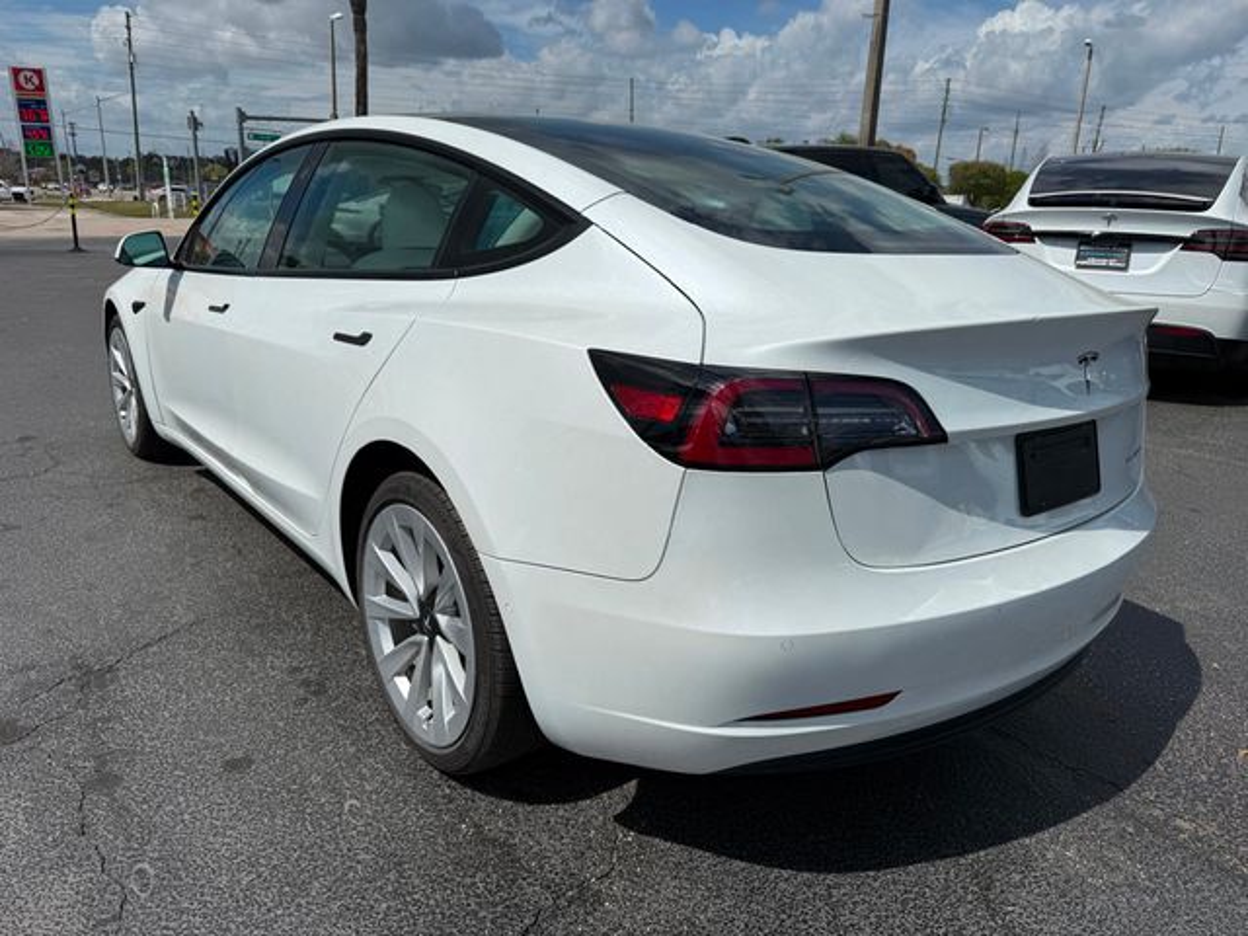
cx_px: 624
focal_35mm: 24
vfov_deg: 56.8
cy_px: 468
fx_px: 865
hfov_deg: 71.6
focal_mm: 6.76
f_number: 1.78
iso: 64
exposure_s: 1/14286
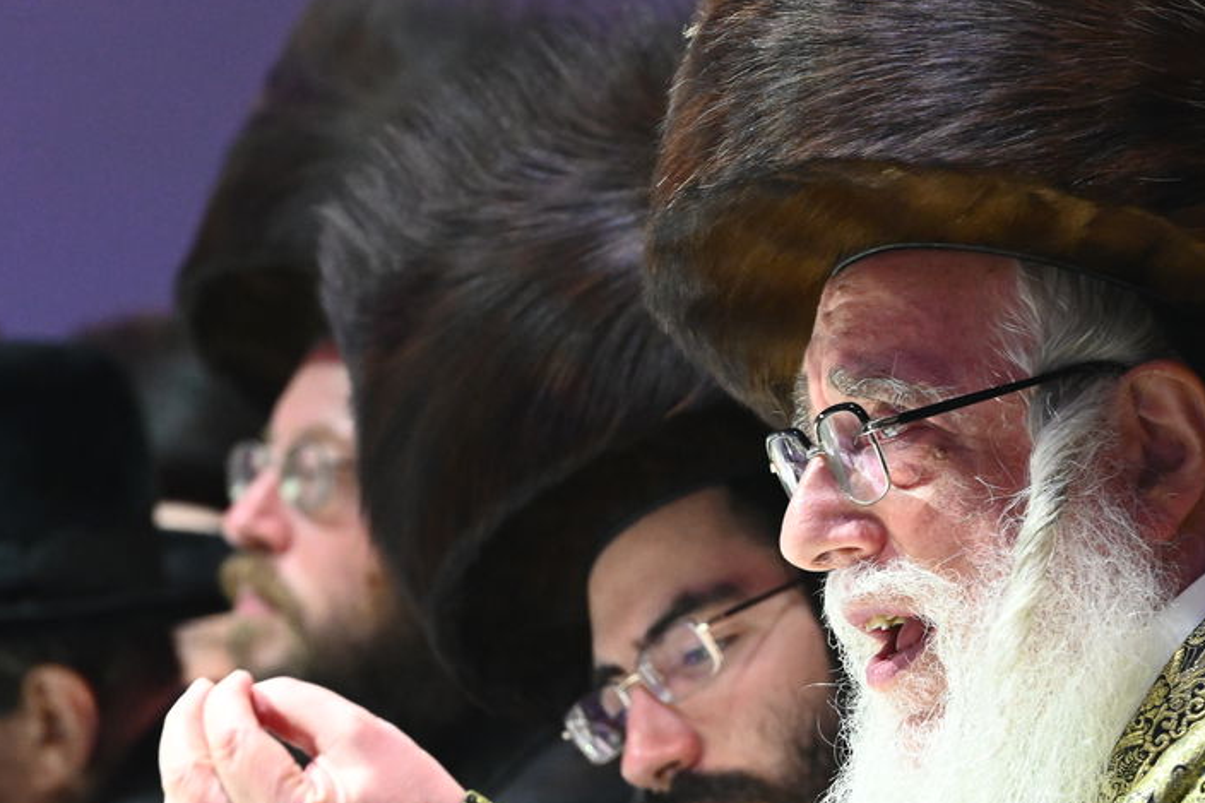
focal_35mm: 398
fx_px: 13318
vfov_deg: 3.5
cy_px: 532
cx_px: 859
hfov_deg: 5.2
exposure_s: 1/125
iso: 4000
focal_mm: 200
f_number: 7.1
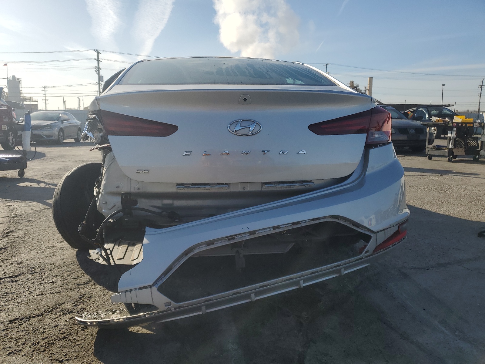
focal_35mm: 26
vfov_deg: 53.1
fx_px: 364
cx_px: 242
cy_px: 182
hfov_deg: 67.3
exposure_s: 1/5000
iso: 50
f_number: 1.5
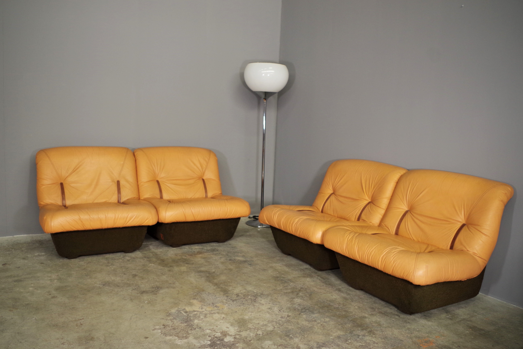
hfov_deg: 60.3
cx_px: 261
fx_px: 450
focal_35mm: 31
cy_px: 174
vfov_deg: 42.3
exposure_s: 1/60
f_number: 4
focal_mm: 20
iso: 400
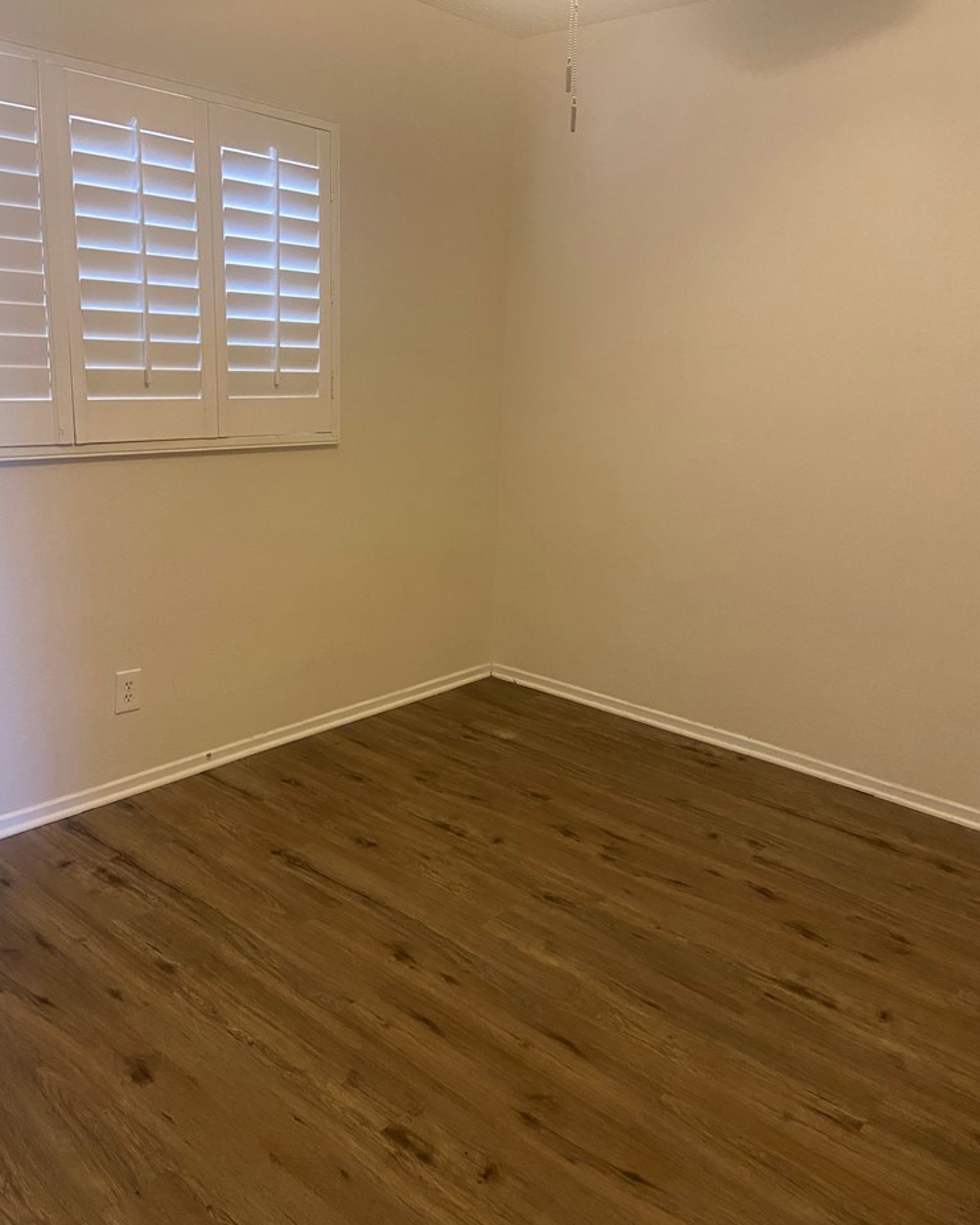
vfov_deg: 62.2
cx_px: 479
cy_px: 603
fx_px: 1015
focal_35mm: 28
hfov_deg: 51.5
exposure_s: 1/60
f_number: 1.8
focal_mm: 4.25
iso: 320
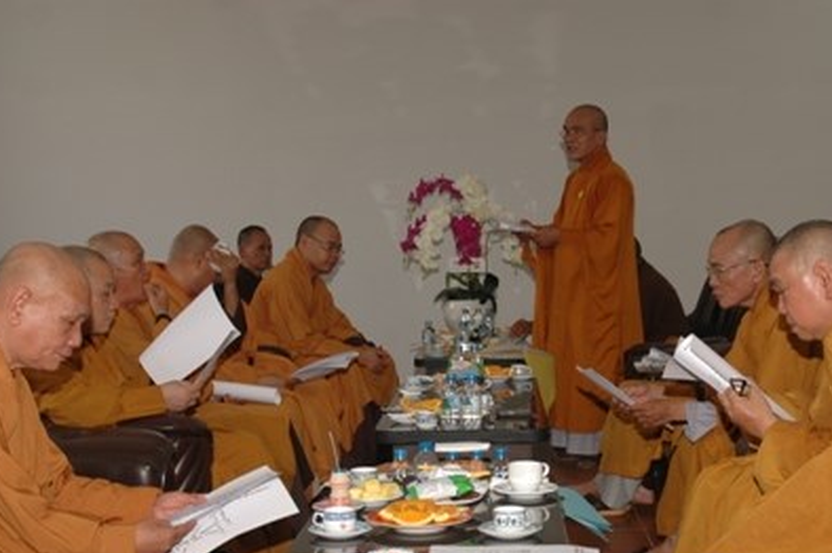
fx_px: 1520
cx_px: 511
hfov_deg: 30.5
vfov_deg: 20.4
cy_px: 447
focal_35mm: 66
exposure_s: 1/60
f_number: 4
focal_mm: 27
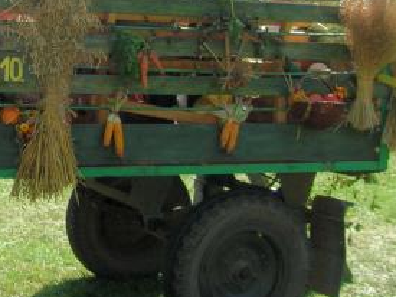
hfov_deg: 23.6
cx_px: -6
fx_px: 903
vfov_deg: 18.1
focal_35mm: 79
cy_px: -7
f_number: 4.9
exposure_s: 1/123
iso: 50
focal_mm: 5.7
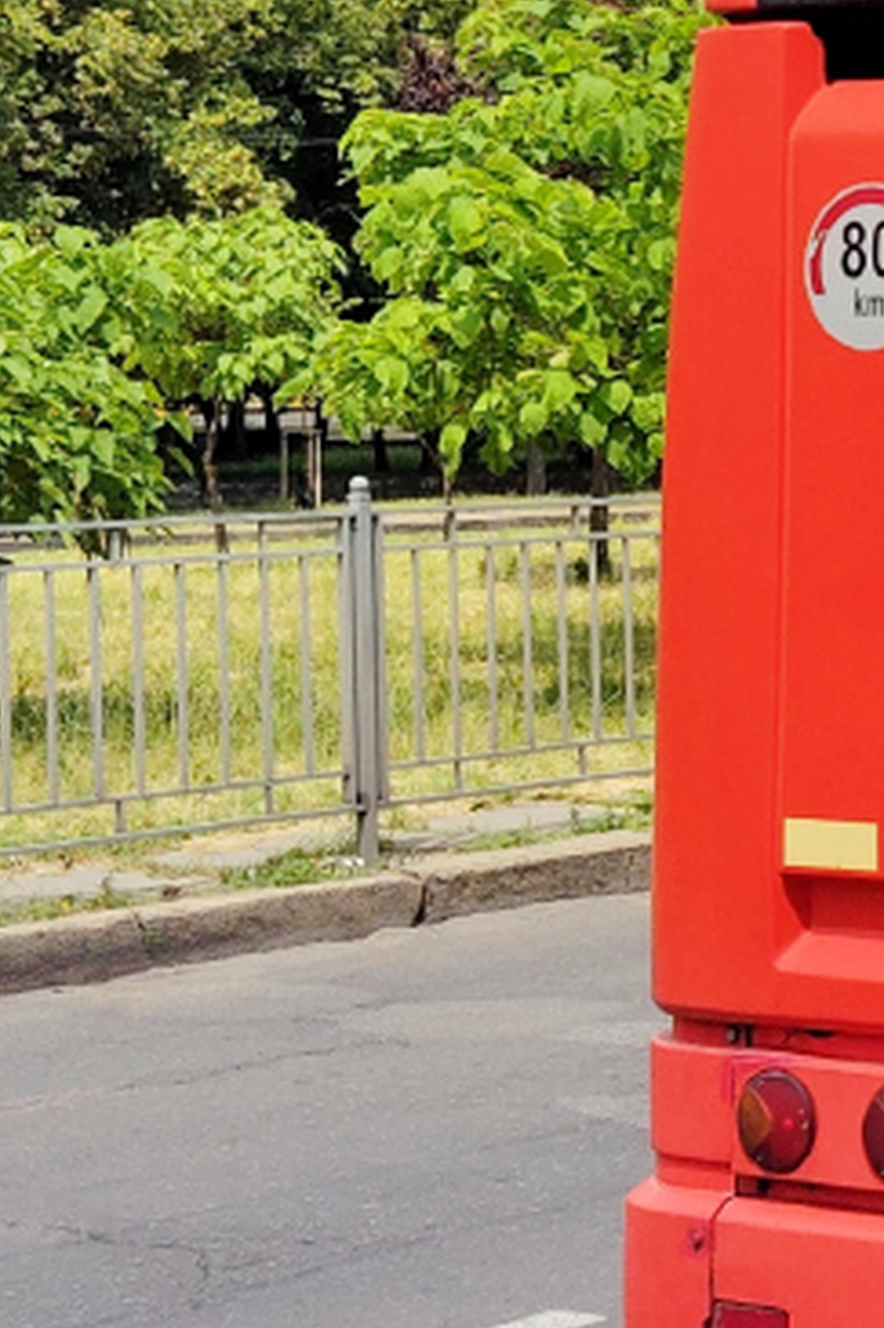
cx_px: 1935
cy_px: 307
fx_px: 3834
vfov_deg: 19.5
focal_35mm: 104
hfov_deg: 11.4
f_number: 1.8
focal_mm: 4.22
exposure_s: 1/764
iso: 50
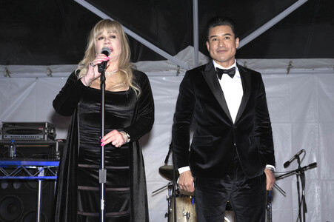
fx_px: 445
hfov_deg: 41.1
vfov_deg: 28.0
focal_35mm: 48
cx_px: 167
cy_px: 111
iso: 800
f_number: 5.6
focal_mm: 48
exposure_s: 1/200
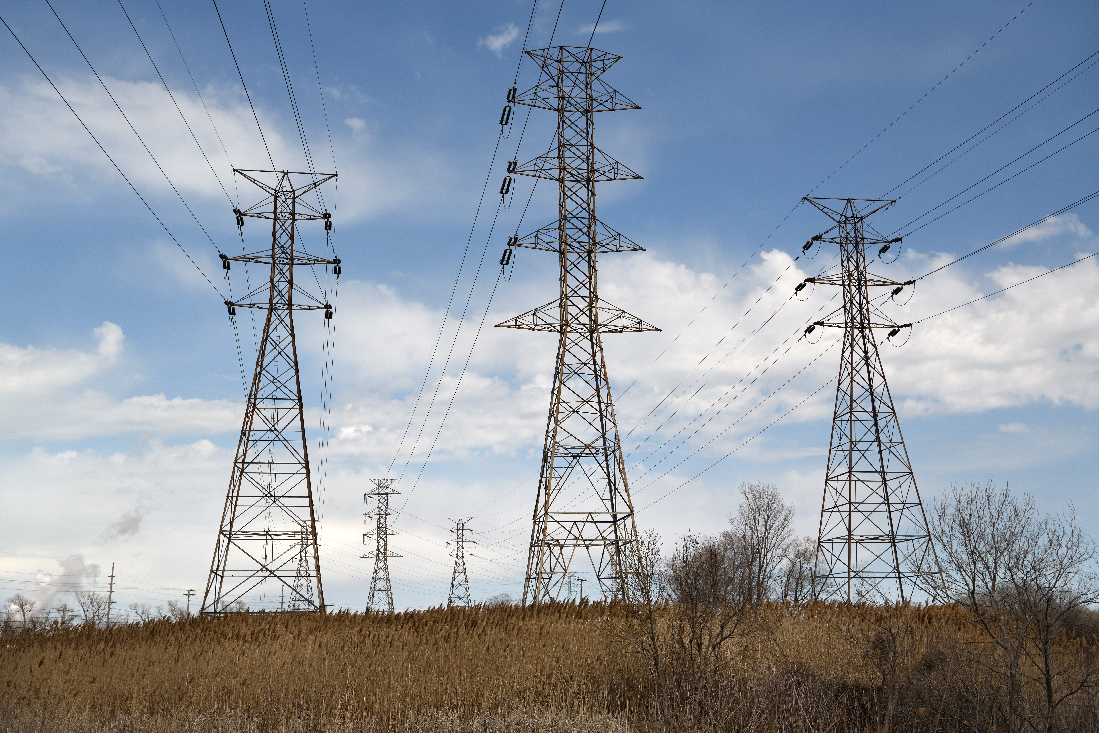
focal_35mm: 40
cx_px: 550
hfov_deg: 48.5
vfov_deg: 33.4
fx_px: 1221
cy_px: 366
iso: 200
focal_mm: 40
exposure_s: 1/2500
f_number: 5.6
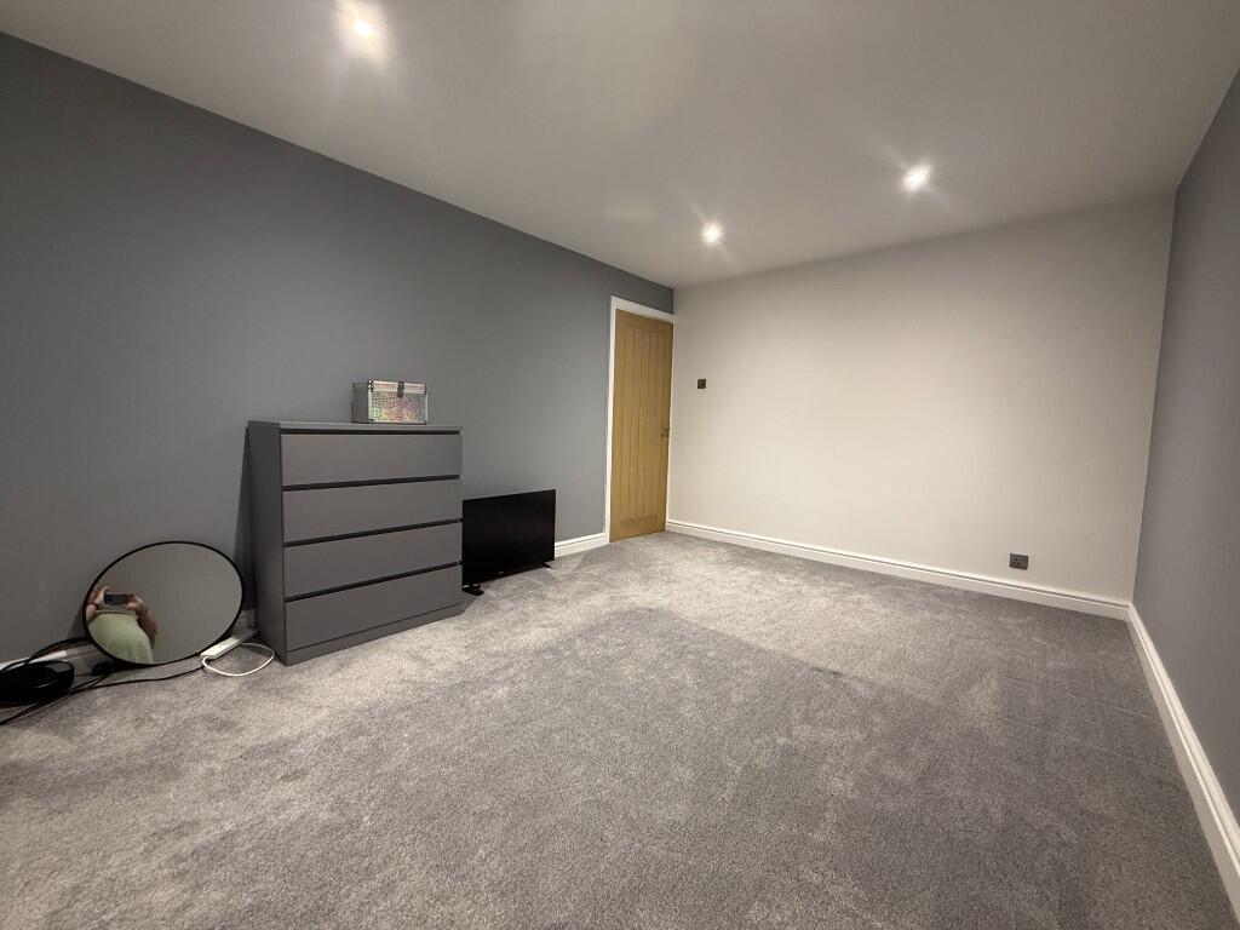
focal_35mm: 14
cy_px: 465
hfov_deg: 102.1
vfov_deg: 85.7
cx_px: 620
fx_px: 502
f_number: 2.2
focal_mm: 2.22
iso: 200
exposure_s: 1/50
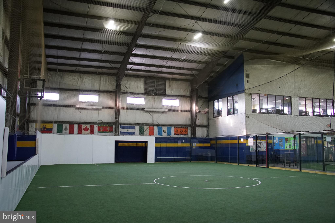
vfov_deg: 36.9
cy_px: 112
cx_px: 168
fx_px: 335
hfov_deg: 53.1
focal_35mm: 36
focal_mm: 24
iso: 2000
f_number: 4
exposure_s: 1/160
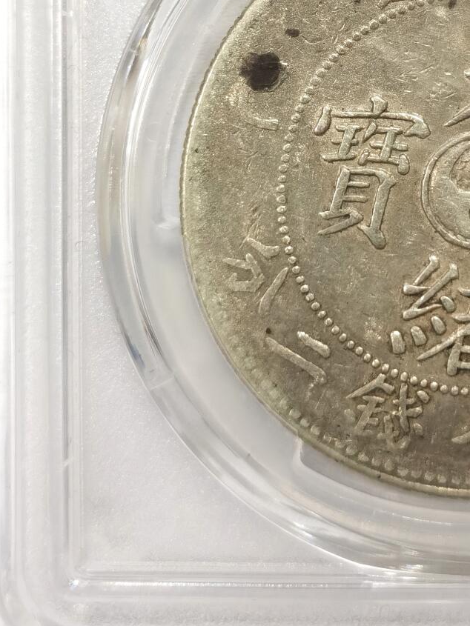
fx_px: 2081
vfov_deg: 16.8
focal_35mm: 115
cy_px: 15
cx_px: 485
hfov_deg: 12.7
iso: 125
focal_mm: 5.56
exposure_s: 1/100
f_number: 16
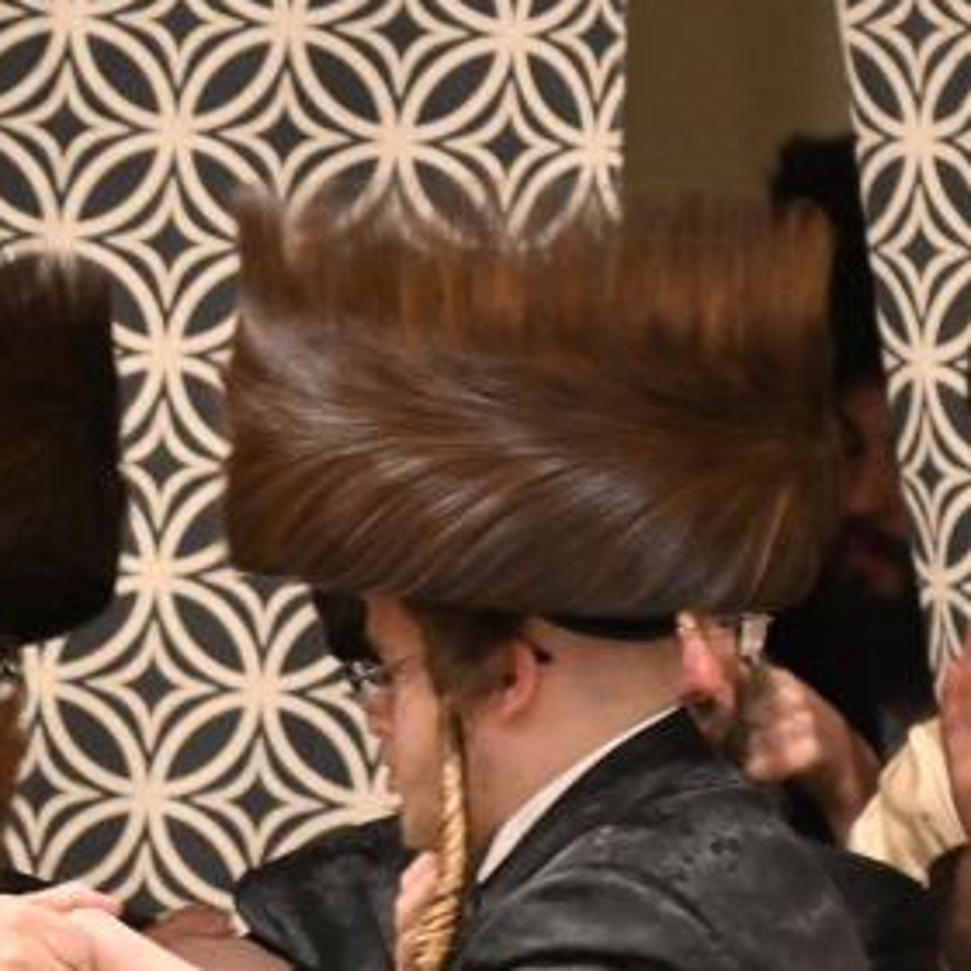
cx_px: 128
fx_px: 29609
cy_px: 922
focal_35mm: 933
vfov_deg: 1.9
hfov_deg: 1.9
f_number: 2.8
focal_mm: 200
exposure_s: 1/200
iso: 500
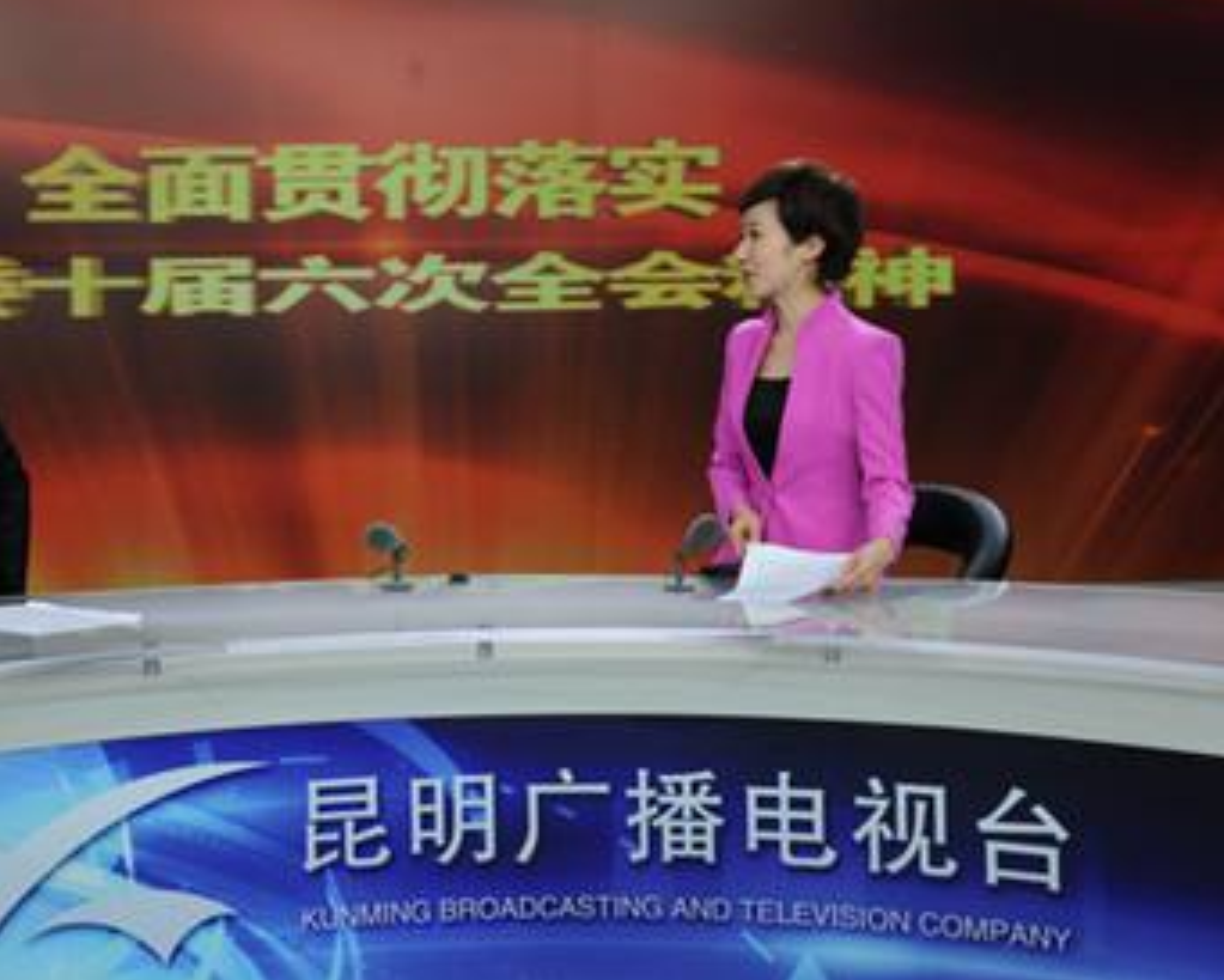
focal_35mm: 66
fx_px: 2392
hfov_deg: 28.5
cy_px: 389
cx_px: 373
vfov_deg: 23.1
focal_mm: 48
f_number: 8
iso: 400
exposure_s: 1/40
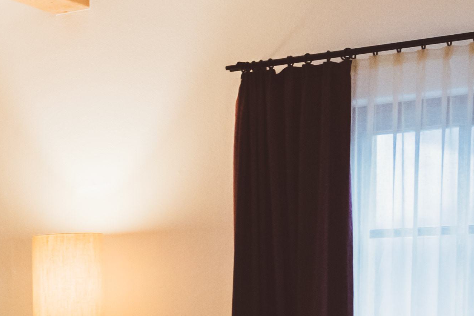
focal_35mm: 91
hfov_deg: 20.6
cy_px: 408
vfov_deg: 14.4
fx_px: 1199
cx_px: -124
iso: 800
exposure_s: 1/80
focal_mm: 20
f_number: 5
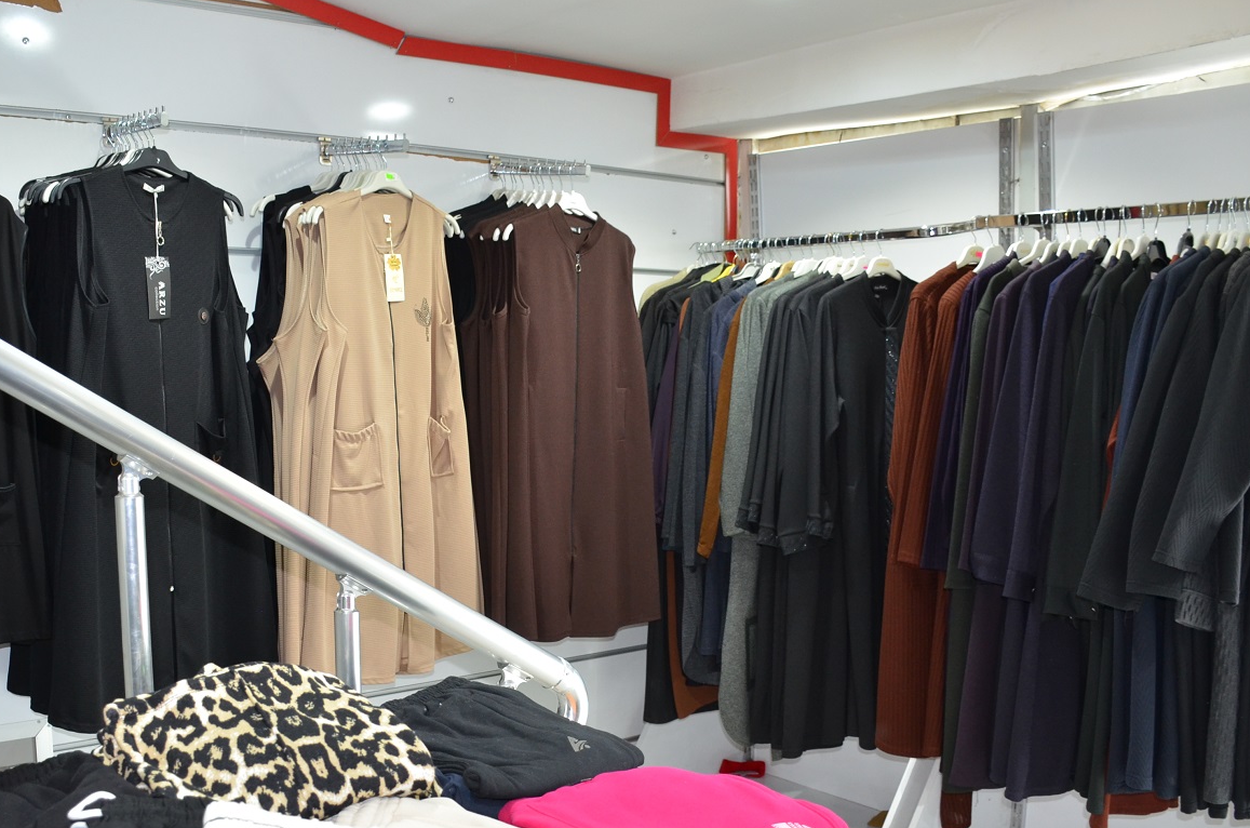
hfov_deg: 54.2
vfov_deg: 37.6
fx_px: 1213
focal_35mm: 35
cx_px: 502
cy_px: 492
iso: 640
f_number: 3.5
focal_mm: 18
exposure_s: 1/60
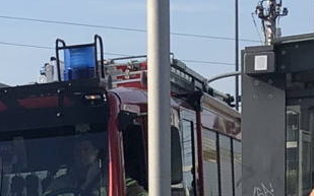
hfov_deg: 31.3
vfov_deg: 19.2
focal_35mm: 64
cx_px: 69
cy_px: 231
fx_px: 548
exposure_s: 1/1919
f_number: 1.8
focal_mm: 3.99
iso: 20
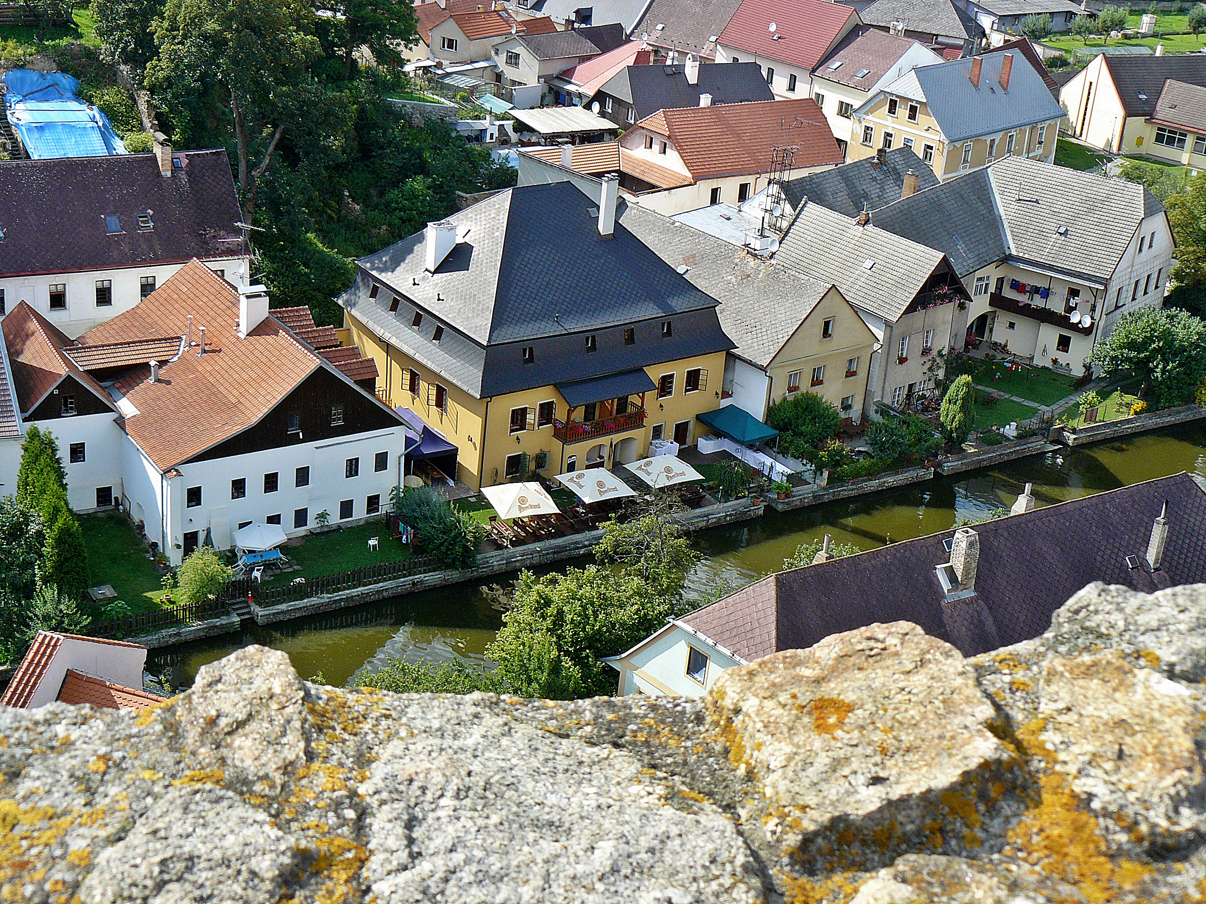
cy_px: 452
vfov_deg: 27.0
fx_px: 1881
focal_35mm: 54
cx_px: 603
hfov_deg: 35.5
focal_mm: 8.9
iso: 100
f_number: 5
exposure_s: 1/200
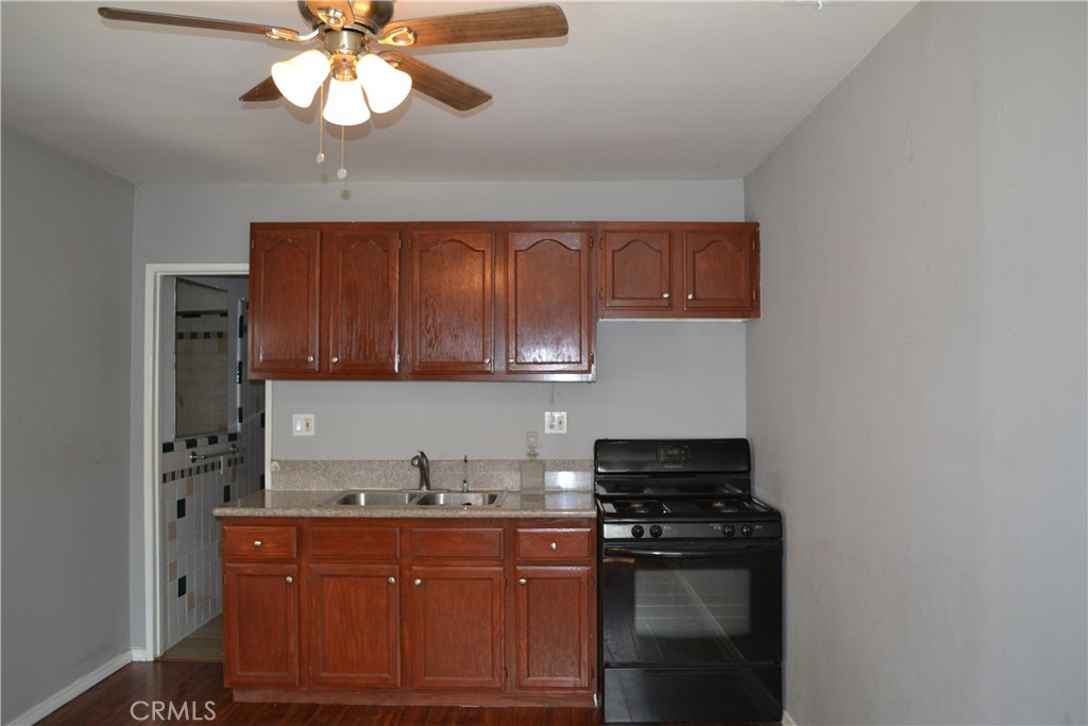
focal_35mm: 27
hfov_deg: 67.4
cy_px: 363
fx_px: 816
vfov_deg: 47.9
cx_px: 544
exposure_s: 1/60
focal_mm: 18
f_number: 3.5
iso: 400
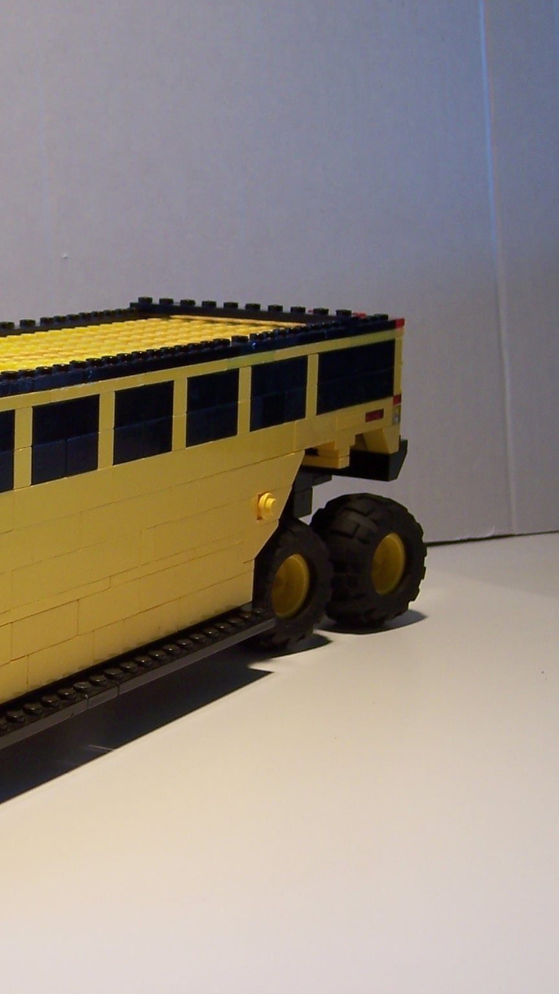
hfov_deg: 16.2
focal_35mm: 72
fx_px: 1897
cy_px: 545
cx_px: -93
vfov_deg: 29.3
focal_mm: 7.3
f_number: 3.3
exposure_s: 1/30
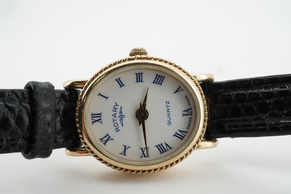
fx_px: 372
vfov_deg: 29.2
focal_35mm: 46
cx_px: 143
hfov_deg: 42.7
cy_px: 99
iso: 200
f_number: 22
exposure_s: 1/100
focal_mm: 30
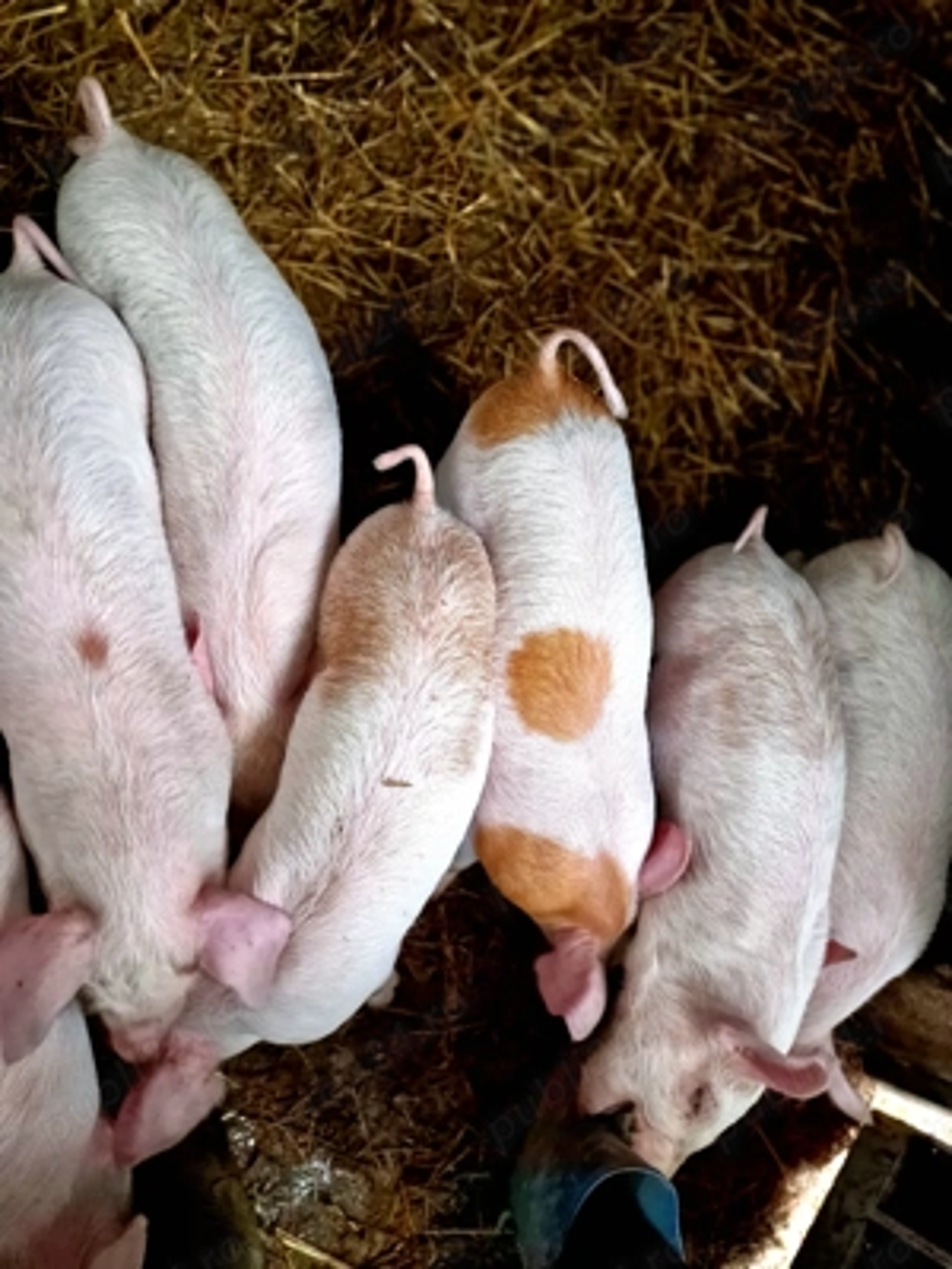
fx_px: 843
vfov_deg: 73.9
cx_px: 476
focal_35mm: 23
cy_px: 634
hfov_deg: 58.9
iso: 200
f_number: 1.8
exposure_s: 1/100
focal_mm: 6.4
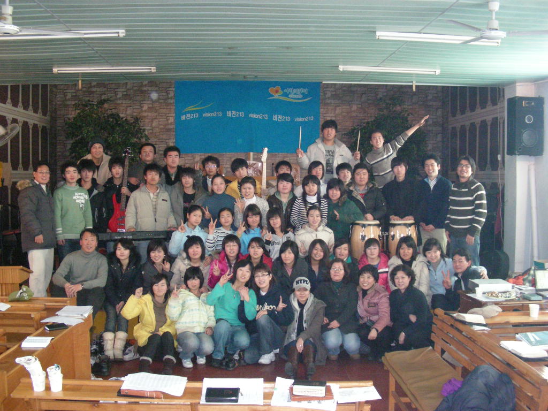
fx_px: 602
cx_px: 274
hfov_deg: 49.0
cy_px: 206
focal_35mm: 38
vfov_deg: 37.7
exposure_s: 1/60
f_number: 3.5
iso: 495
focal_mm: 6.3
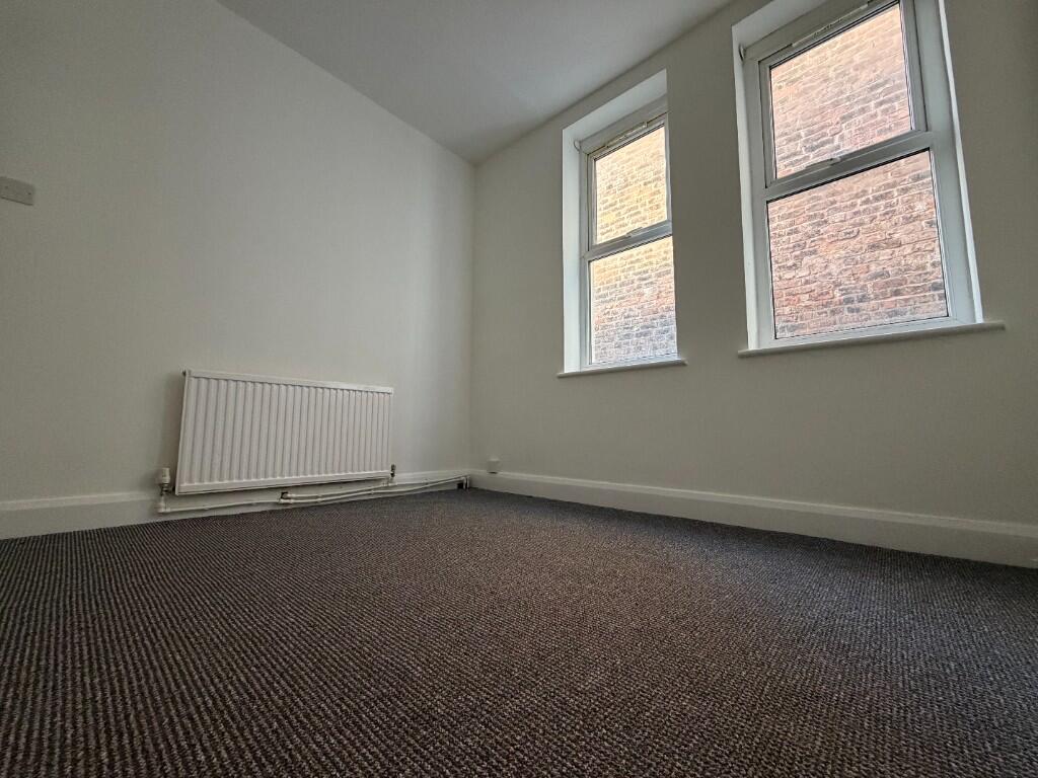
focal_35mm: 14
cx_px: 519
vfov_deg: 85.7
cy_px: 389
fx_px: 420
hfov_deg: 102.1
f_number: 2.2
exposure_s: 1/60
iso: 500
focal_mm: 2.22
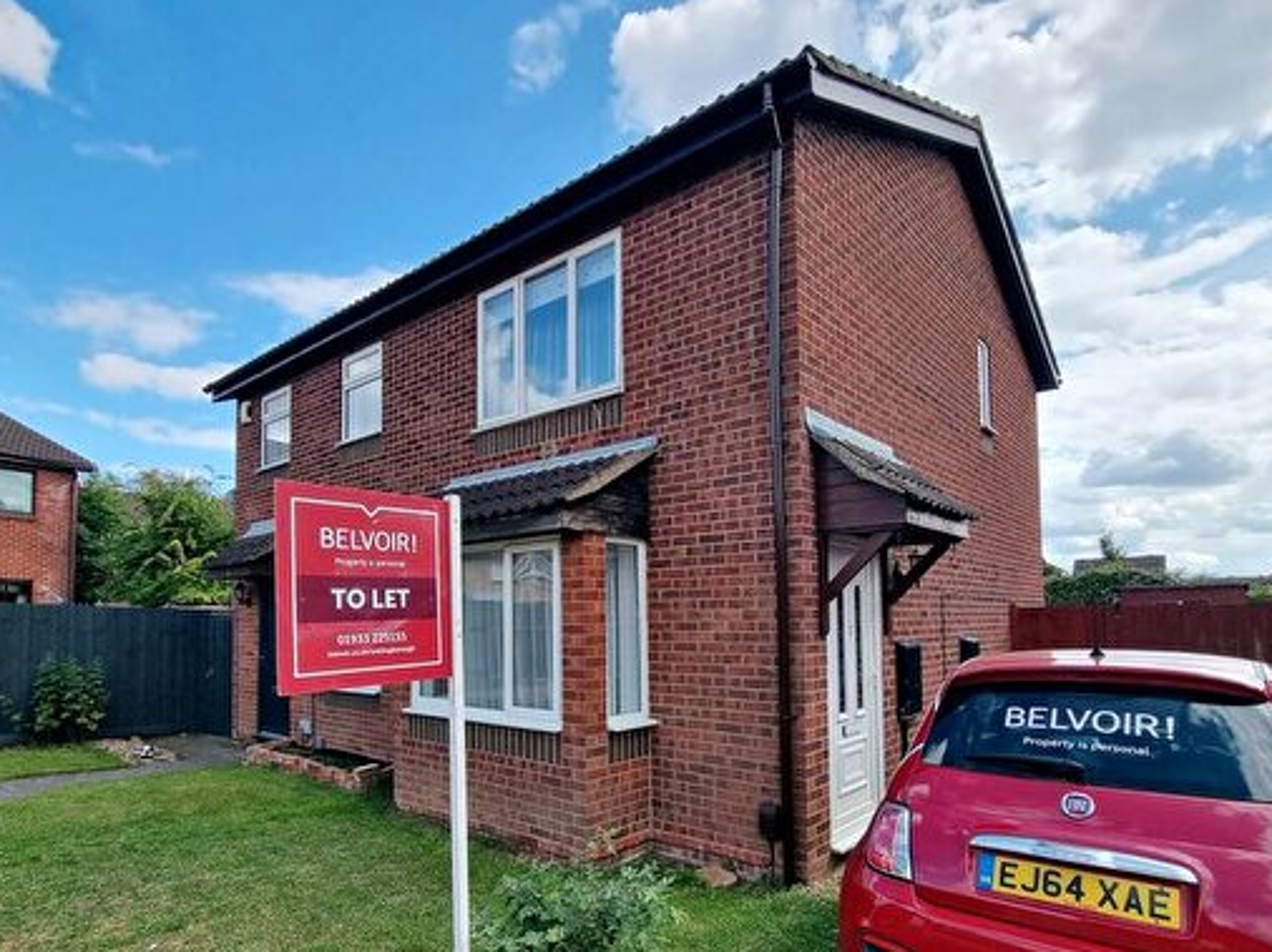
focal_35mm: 18
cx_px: 608
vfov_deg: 70.4
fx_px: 661
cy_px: 594
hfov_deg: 87.7
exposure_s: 1/1624
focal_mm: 2.2
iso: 50
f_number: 2.2
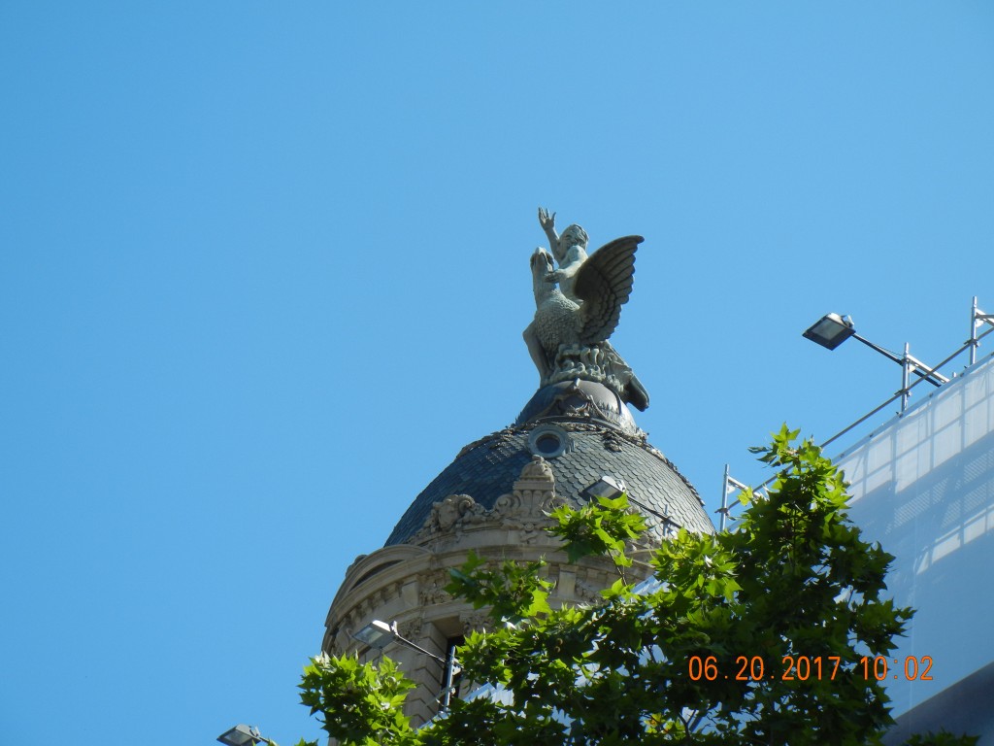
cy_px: 373
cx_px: 497
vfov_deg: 11.1
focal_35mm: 133
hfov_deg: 14.8
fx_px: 3819
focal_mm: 24
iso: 160
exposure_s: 1/656
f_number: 4.6
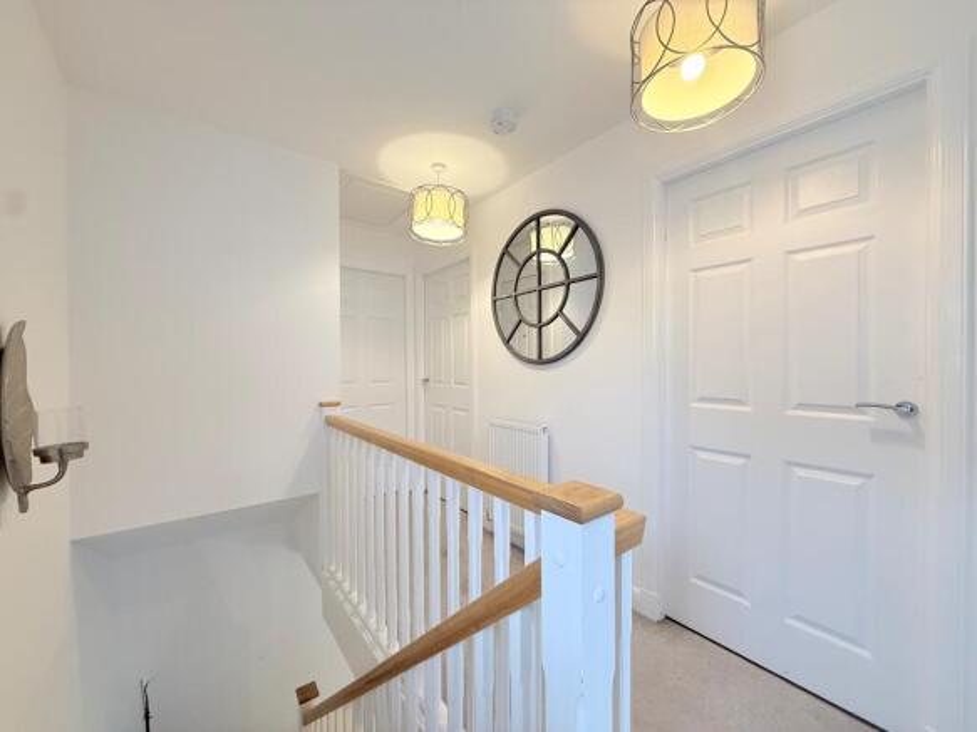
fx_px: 395
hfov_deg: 102.1
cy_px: 366
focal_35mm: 14
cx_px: 488
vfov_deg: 85.7
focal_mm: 2.22
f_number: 2.2
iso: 200
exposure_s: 1/100
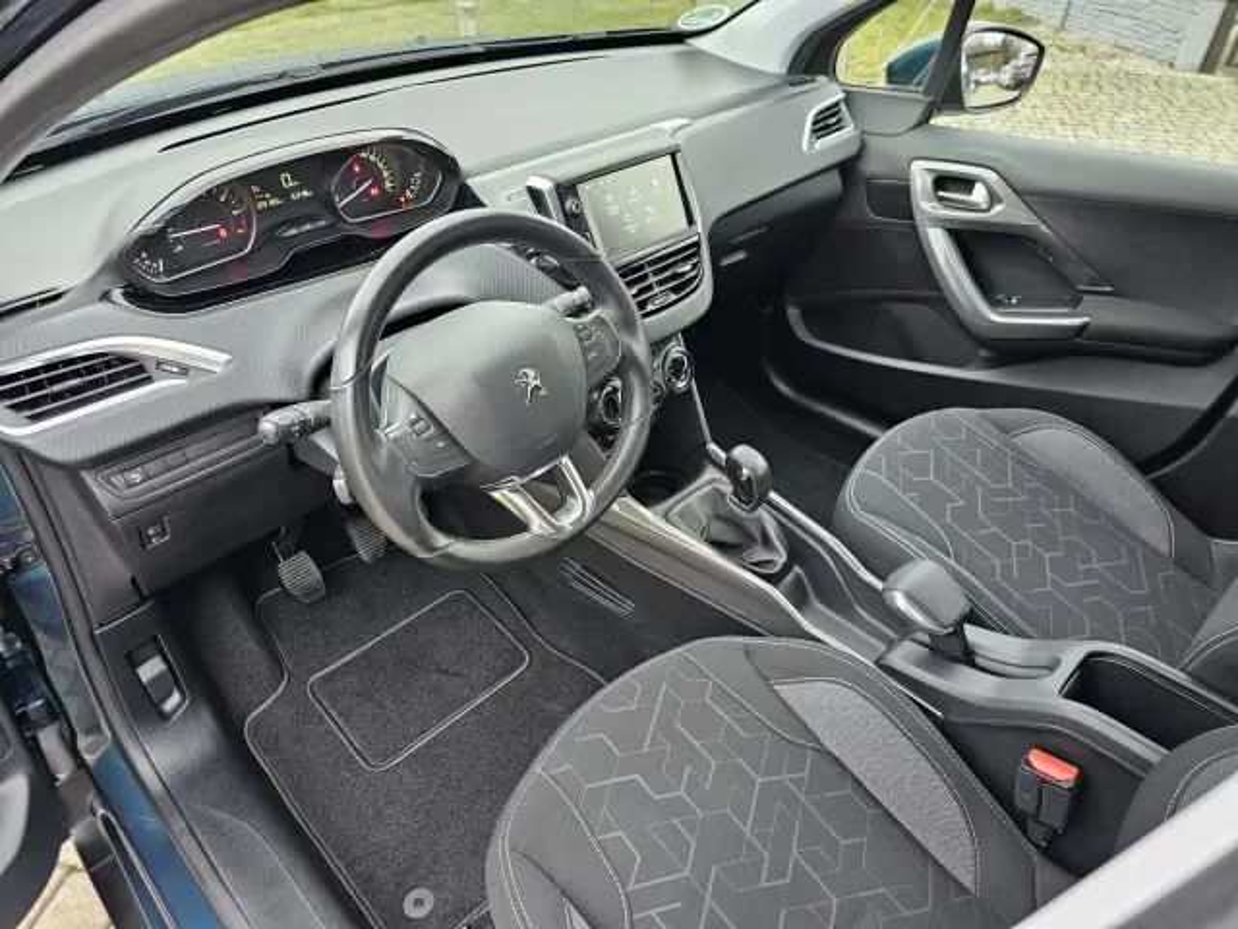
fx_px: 823
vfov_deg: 58.9
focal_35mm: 23
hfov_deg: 73.9
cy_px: 464
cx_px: 619
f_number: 1.7
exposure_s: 1/100
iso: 640
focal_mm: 6.3
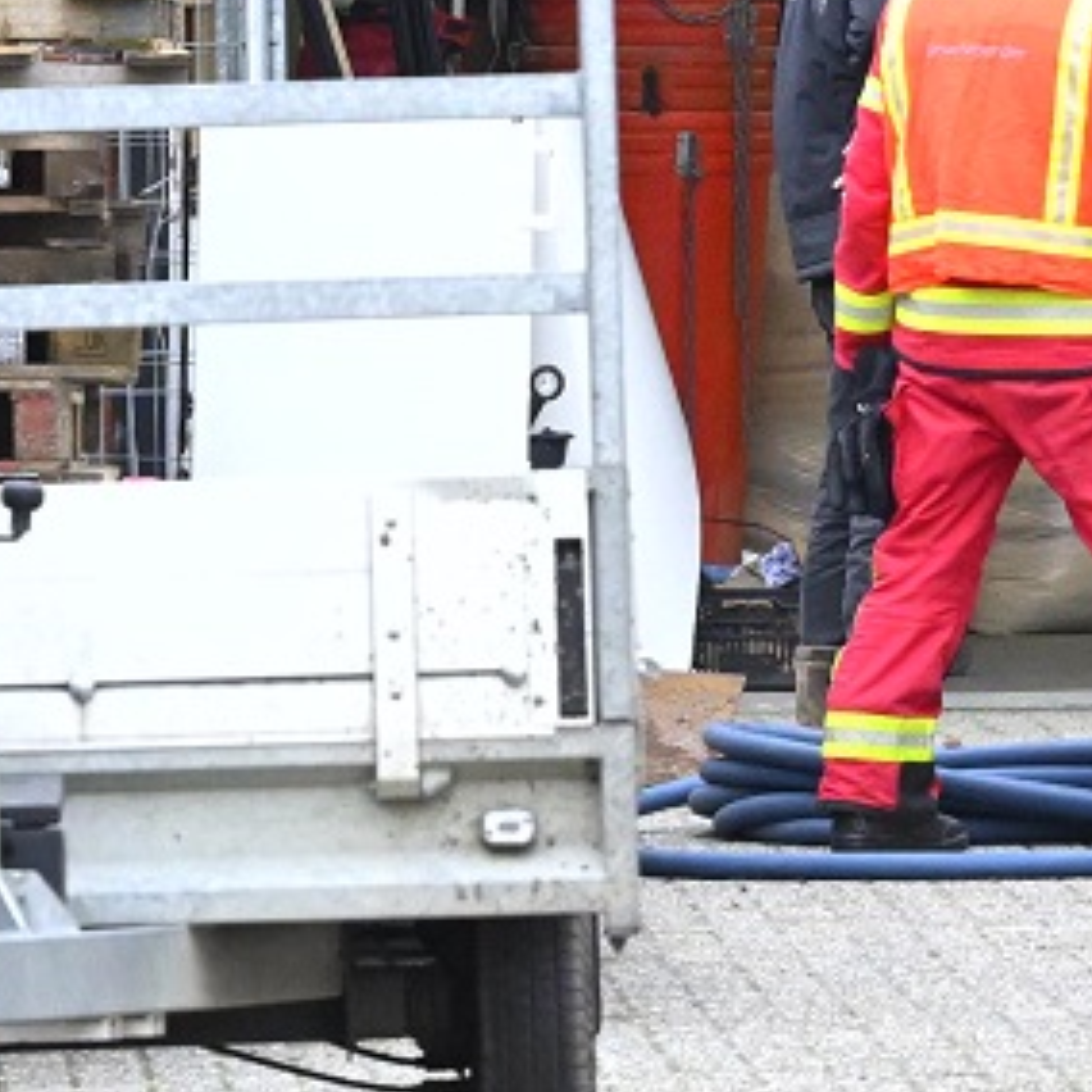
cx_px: 1373
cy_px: -127
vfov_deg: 3.2
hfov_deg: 3.2
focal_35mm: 539
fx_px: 19237
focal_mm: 120
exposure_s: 1/200
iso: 5600
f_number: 5.6
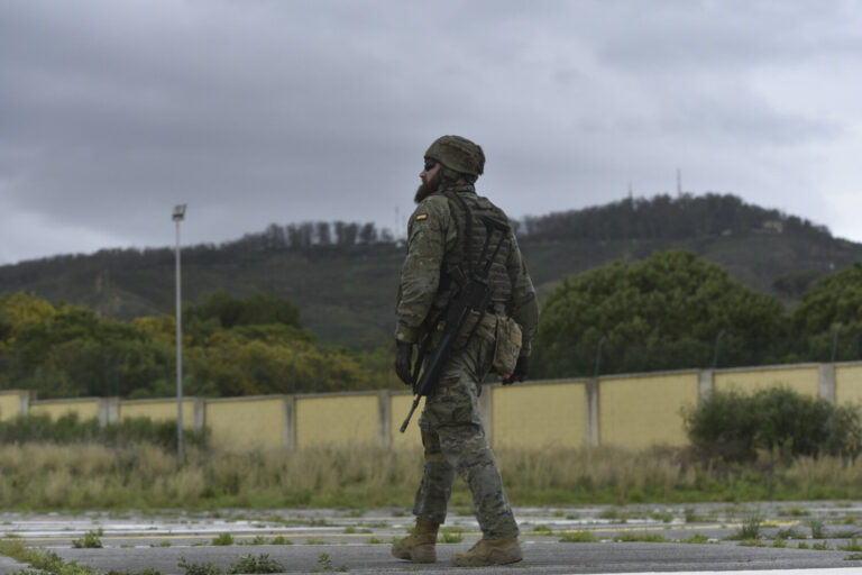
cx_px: 431
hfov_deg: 22.1
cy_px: 288
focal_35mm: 92
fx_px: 2203
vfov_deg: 14.9
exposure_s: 1/2000
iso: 640
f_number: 4.5
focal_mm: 92
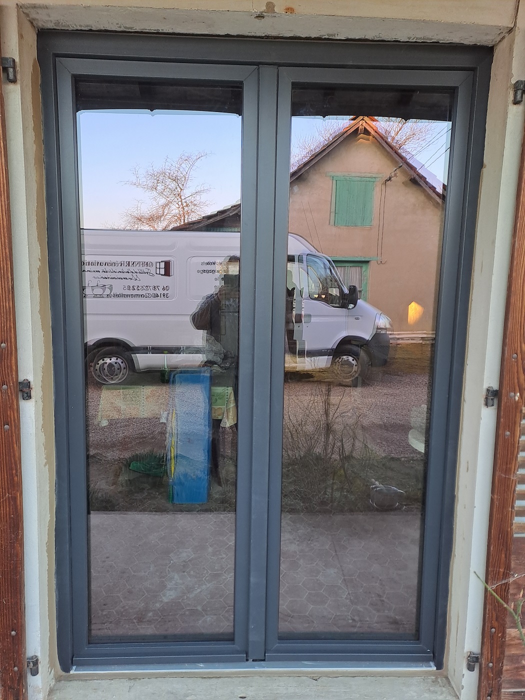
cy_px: 350
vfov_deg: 69.4
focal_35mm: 25
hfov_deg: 54.9
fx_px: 506
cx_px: 262
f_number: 1.8
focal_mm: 4.65
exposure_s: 1/100
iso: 64
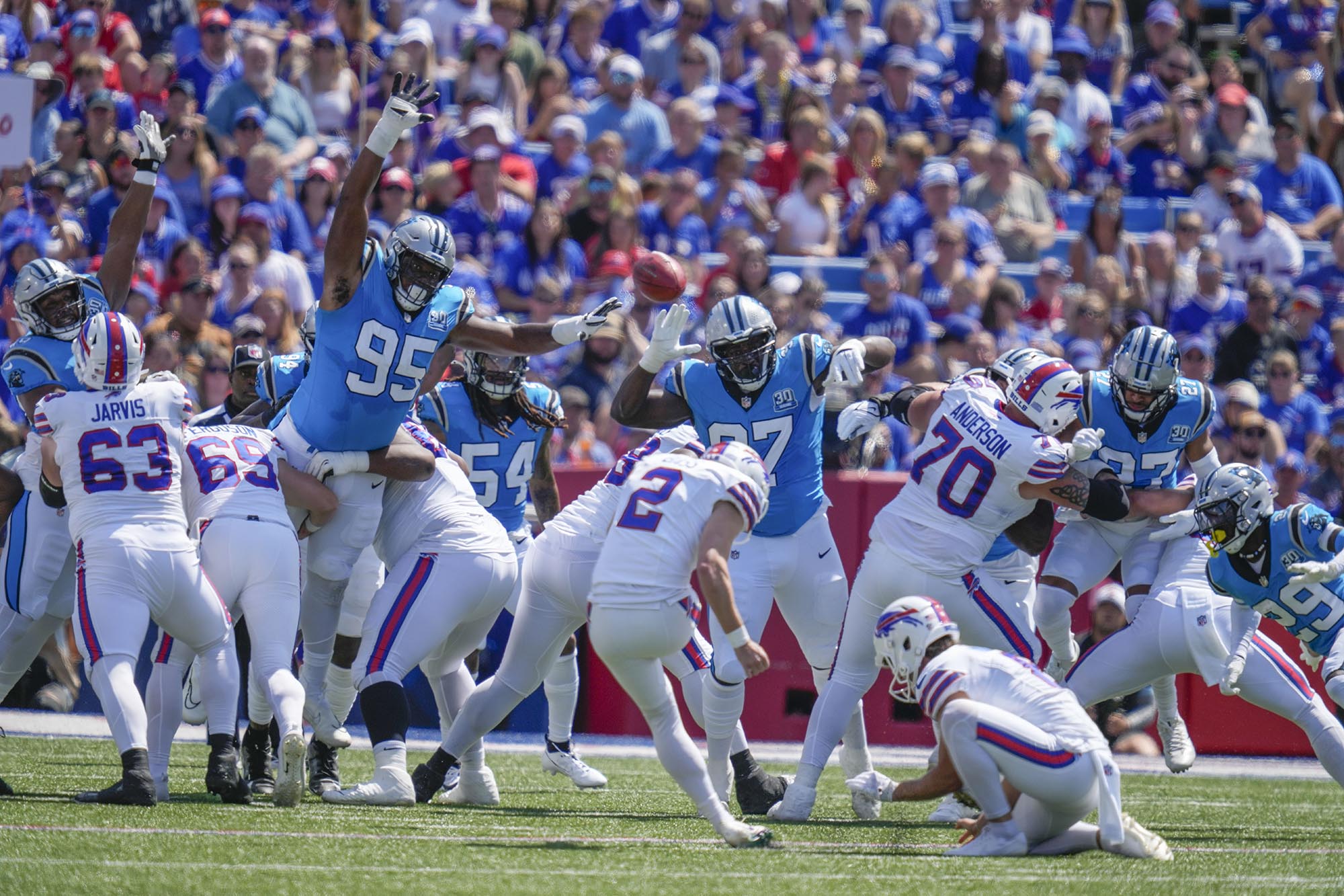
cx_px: 672
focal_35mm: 560
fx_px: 20903
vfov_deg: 2.5
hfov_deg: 3.7
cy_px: 448
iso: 400
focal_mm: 560
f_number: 4
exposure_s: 1/3200
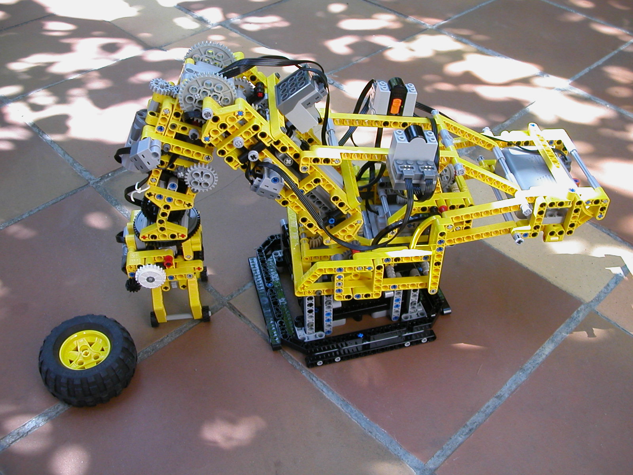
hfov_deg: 50.1
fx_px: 677
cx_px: 316
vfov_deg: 38.7
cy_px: 238
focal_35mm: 37
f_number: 2.7
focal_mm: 5.6
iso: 100
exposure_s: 1/144
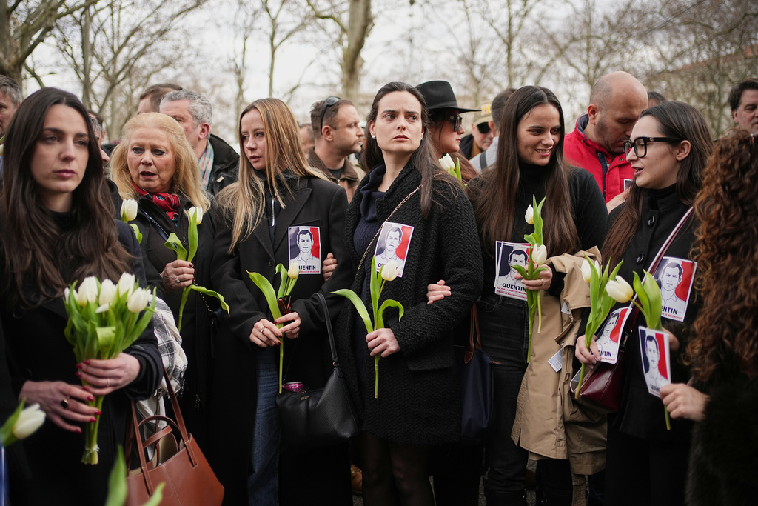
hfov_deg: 54.4
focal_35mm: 35
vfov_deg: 37.9
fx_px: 737
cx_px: 379
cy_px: 253
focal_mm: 35
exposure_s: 1/1600
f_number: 2
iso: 400
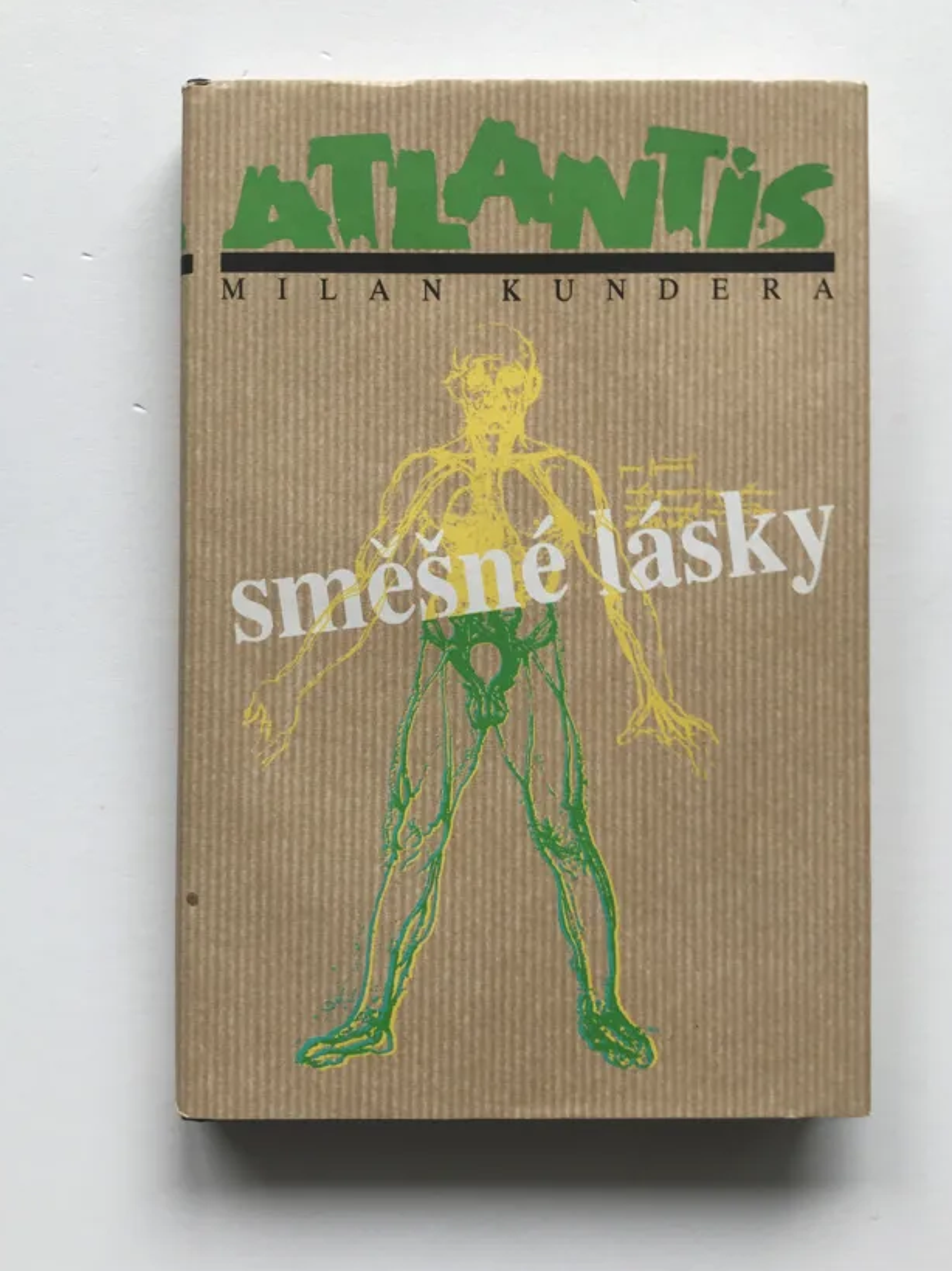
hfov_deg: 40.7
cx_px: 502
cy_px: 615
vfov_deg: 52.6
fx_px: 1284
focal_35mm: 35
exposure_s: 1/100
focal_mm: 3.99
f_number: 1.8
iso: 25
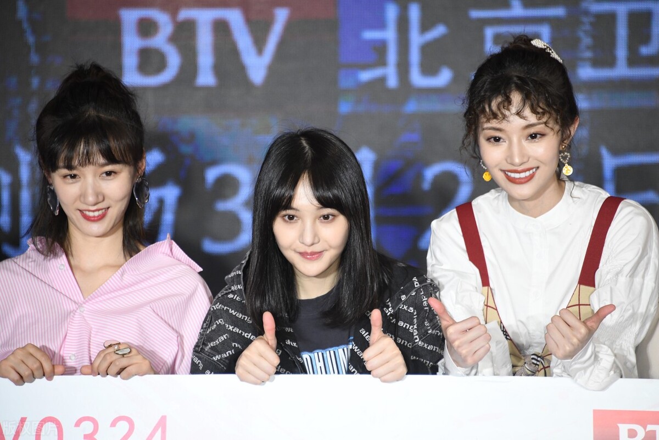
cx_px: 330
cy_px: 220
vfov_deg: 4.6
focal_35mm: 300
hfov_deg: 6.9
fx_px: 5491
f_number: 6.3
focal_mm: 300
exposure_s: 1/250
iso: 2500
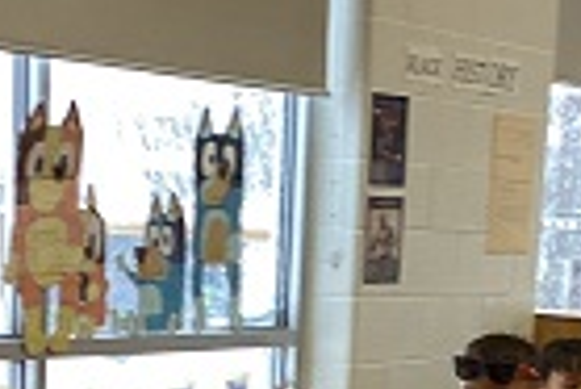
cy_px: 613
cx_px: 380
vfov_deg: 11.3
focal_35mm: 116
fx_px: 1874
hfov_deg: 17.6
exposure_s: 1/60
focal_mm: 3.3
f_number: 2.4
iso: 50
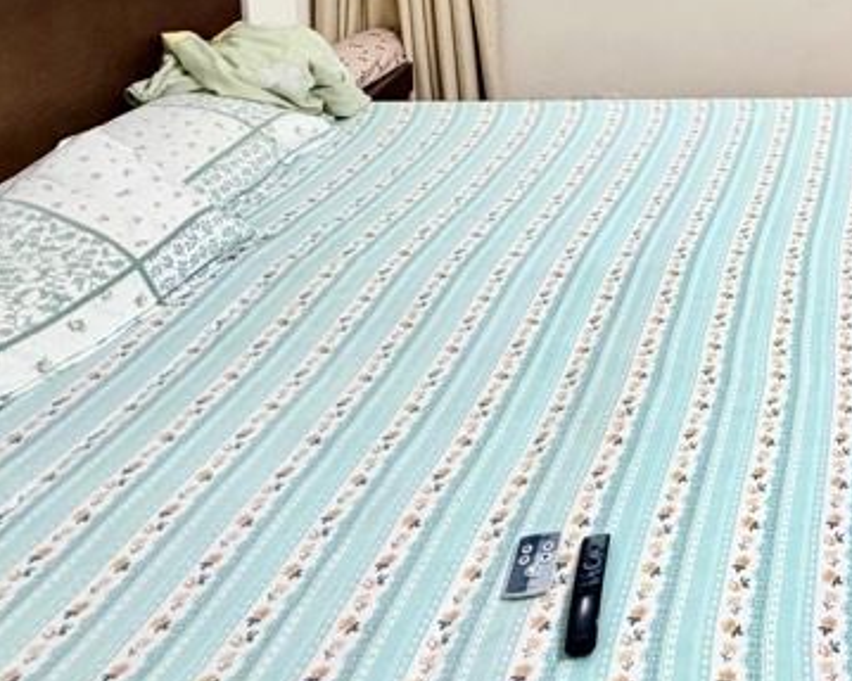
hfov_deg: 40.5
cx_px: 869
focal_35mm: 39
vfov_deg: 30.9
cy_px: -178
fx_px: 983
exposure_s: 1/50
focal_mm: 2.22
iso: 160
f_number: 2.2
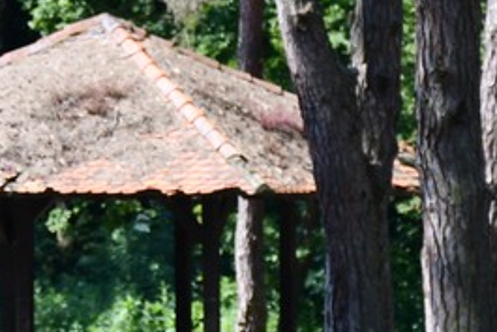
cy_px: 204
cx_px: 109
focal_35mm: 648
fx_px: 8950
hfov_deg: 3.2
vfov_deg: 2.1
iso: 280
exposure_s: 1/500
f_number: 5.6
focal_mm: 112
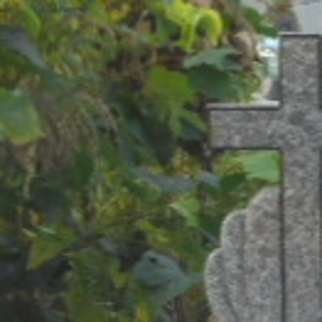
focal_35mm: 241
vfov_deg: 7.1
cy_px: 563
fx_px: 2536
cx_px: 560
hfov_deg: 7.1
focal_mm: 10.1
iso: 160
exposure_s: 1/30
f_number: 5.2
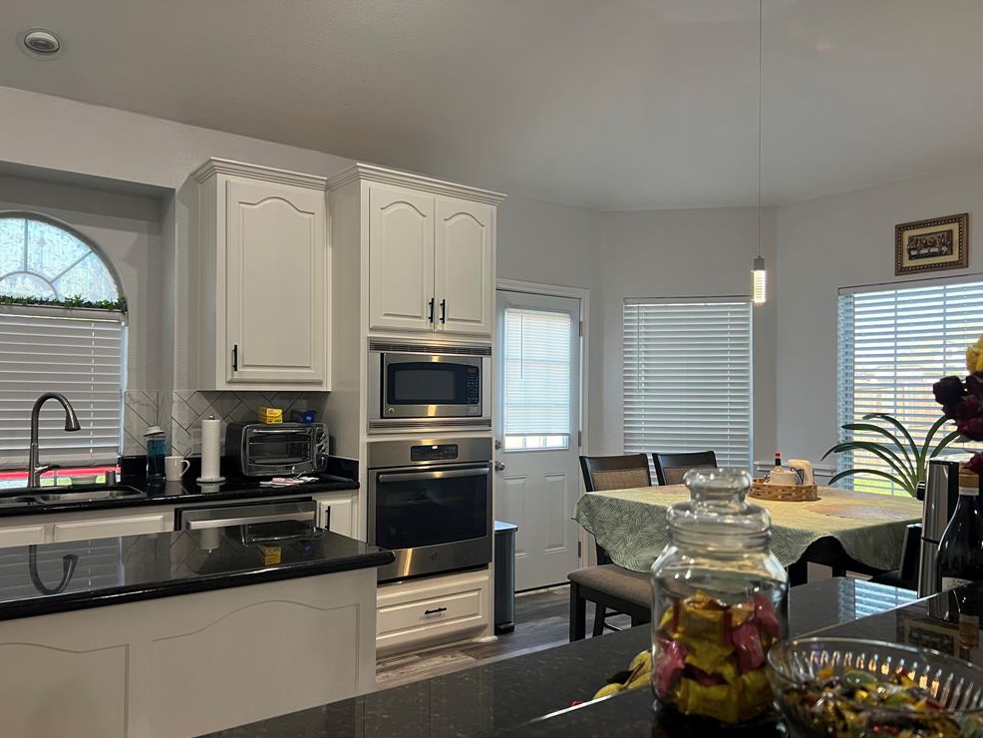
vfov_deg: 51.4
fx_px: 767
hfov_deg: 65.3
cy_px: 379
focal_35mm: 27
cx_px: 480
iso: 125
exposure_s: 1/60
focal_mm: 5.7
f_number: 1.5
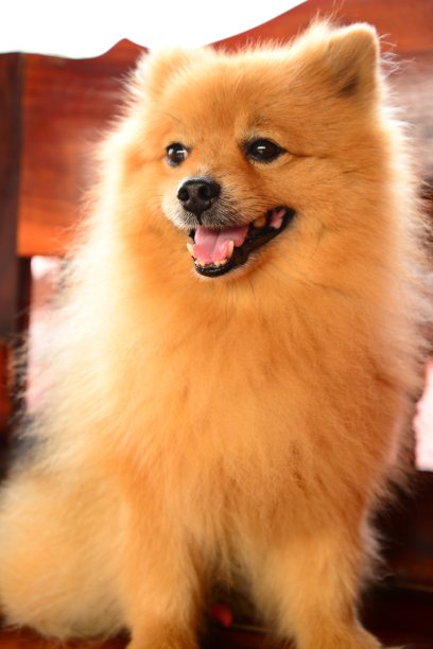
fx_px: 1263
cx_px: 216
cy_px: 324
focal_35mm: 70
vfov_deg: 28.8
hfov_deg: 19.5
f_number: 5.6
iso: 400
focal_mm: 70
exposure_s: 1/60
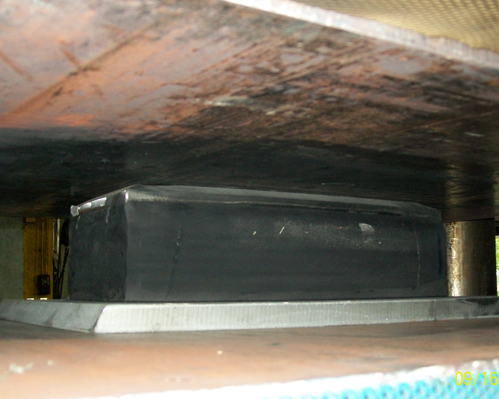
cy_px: 212
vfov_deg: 32.1
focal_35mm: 47
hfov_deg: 39.5
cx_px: 285
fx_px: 694
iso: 160
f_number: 3.1
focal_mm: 7.6
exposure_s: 1/80
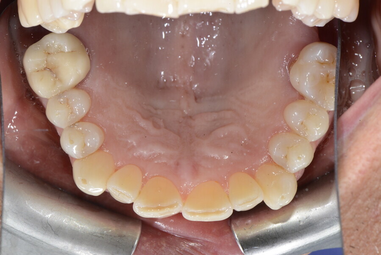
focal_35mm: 105
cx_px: 190
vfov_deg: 13.1
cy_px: 128
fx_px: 1112
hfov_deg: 19.5
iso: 1600
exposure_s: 1/60
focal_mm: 105
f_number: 32
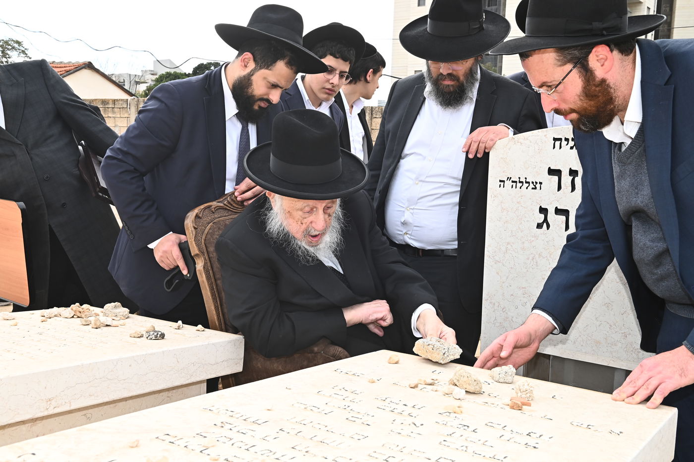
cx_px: 347
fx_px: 732
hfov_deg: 50.7
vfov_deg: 35.0
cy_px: 231
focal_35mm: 38
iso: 500
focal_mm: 38
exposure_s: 1/200
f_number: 13
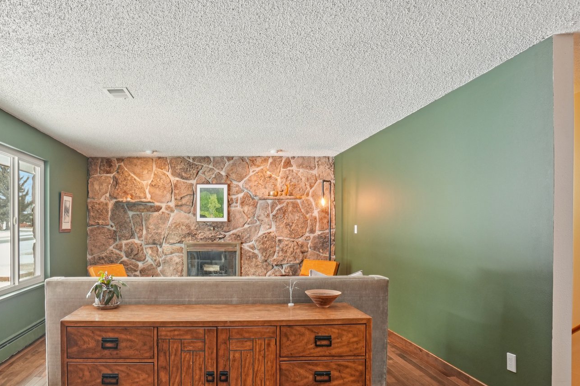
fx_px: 387
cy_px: 233
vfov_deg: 52.7
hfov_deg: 72.7
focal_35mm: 24
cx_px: 223
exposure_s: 1/4
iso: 400
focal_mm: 10
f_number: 8
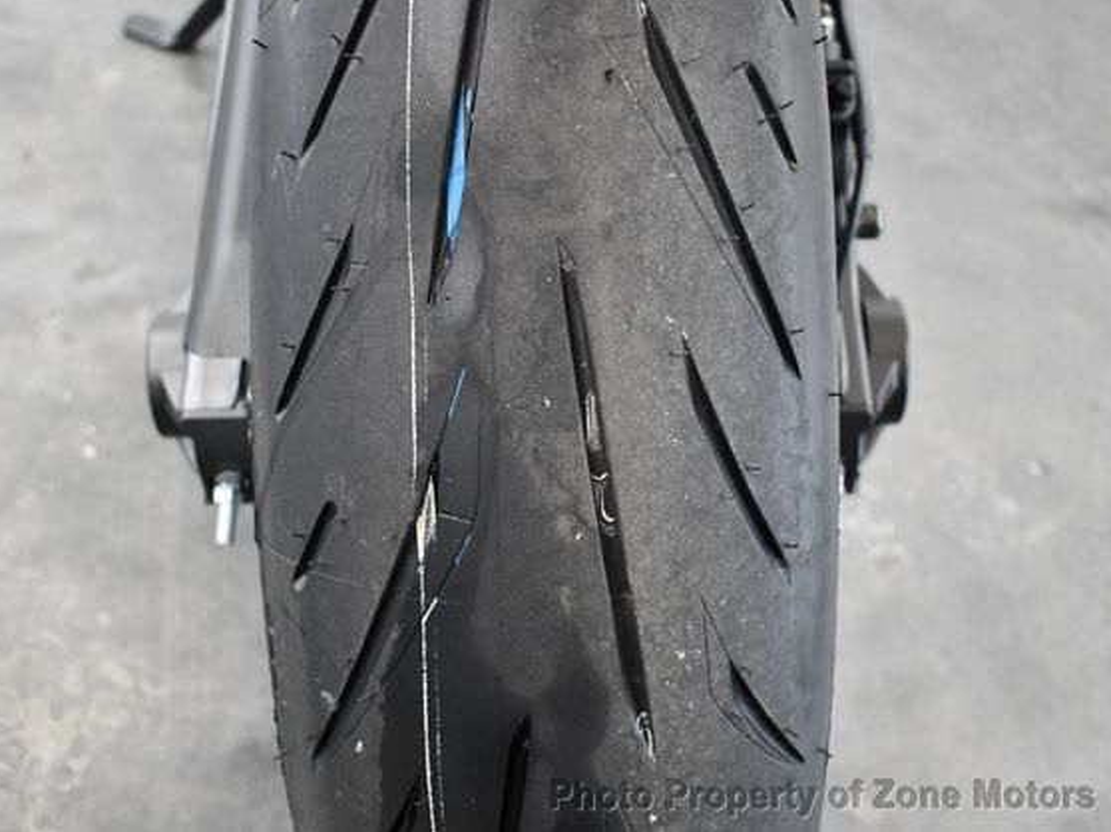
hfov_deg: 36.2
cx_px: 526
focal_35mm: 53
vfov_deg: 27.5
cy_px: 408
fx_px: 1700
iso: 2500
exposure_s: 1/125
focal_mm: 24
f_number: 4
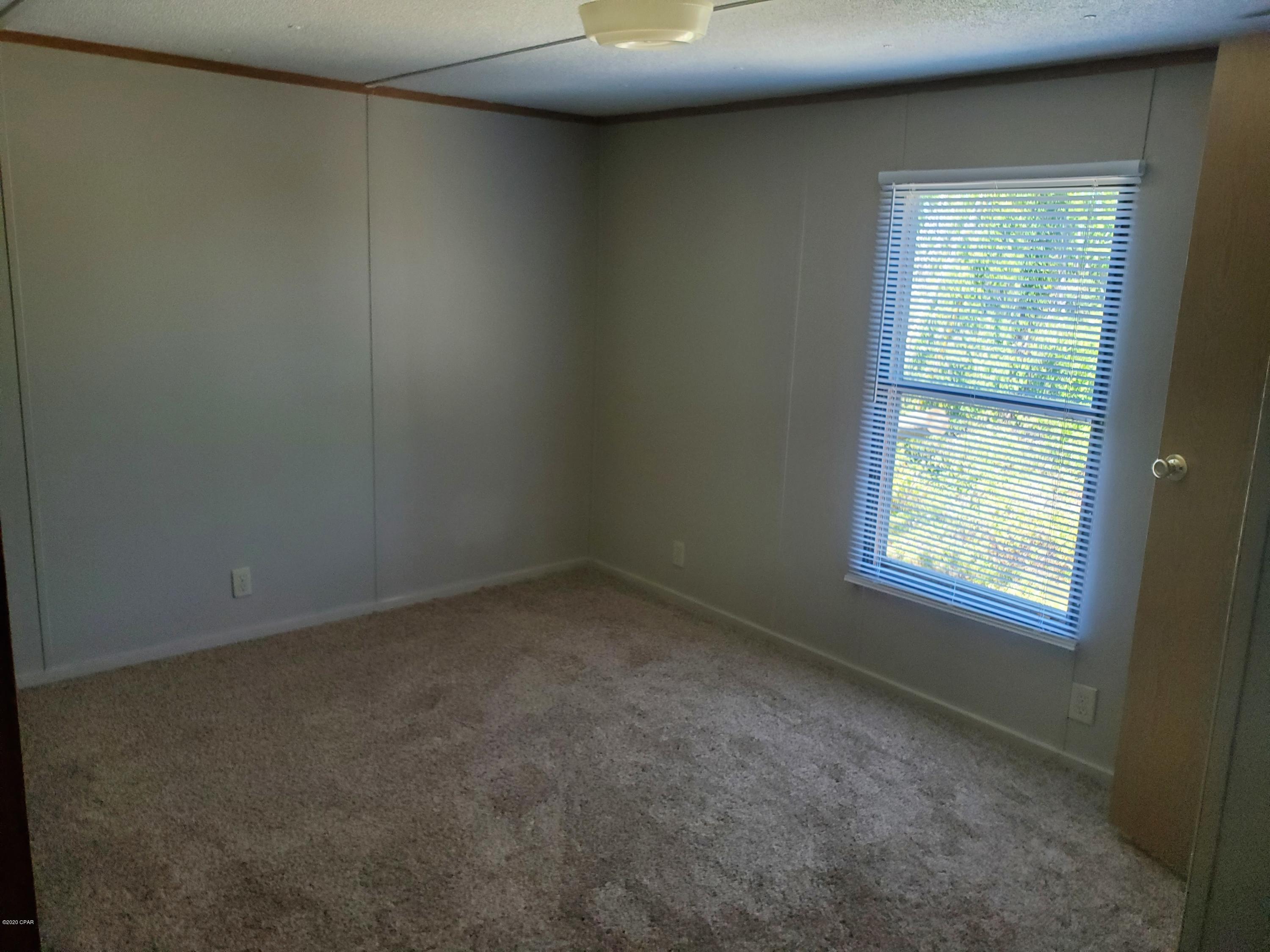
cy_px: 476
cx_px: 635
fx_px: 954
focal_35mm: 26
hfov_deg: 67.3
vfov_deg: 53.1
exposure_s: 1/120
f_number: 2.4
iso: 320
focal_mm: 4.3
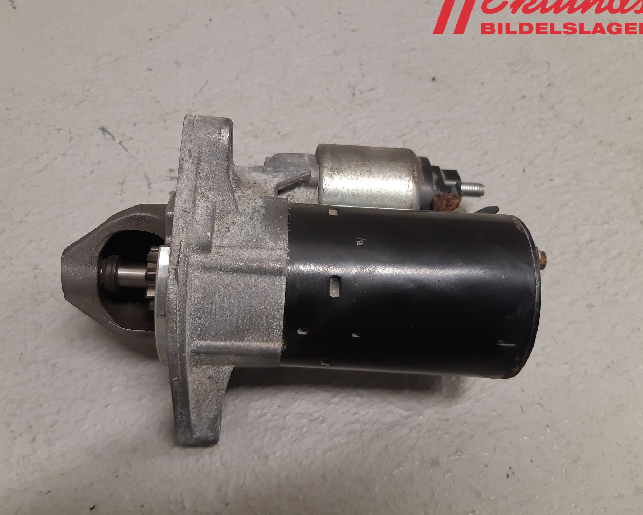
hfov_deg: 60.3
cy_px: 249
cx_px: 286
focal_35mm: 29
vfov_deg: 50.0
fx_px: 552
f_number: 1.7
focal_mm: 3.93
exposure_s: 1/50
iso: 125
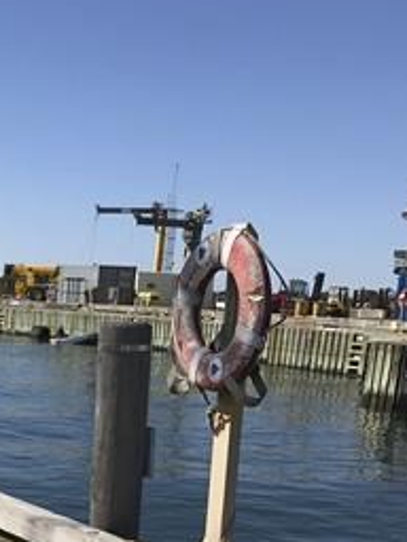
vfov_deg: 25.1
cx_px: -78
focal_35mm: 71
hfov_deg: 19.5
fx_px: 1113
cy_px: 627
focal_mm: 3.99
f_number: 1.8
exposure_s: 1/5650
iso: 20
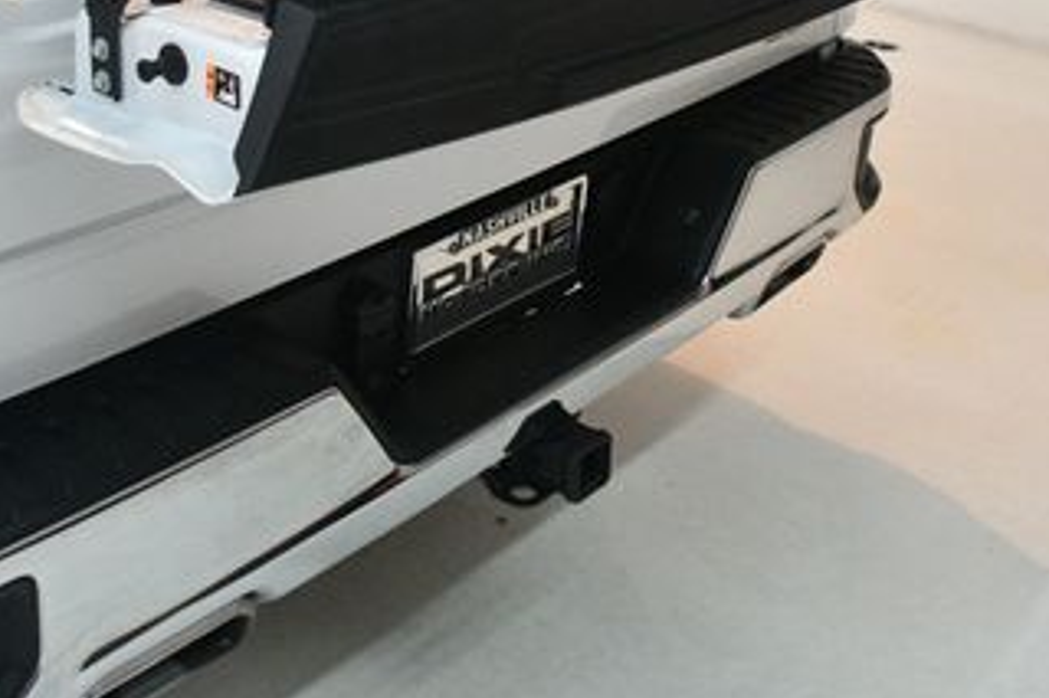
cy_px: 13
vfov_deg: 24.0
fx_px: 1573
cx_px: 547
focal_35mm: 54
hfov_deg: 36.9
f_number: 3.5
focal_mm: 18
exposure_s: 1/125
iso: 1250
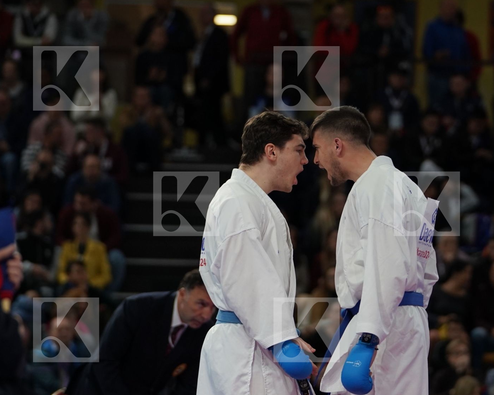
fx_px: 3407
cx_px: 307
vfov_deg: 6.6
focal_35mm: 233
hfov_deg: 8.3
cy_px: 204
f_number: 2.8
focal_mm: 128
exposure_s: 1/1000
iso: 1250
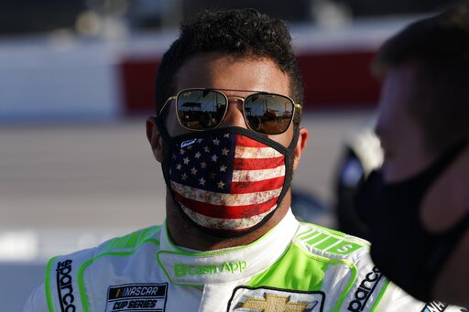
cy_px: 156
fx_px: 2605
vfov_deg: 6.9
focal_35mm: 200
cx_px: 234
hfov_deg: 10.3
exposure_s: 1/4000
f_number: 7.1
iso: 1250
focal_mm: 200
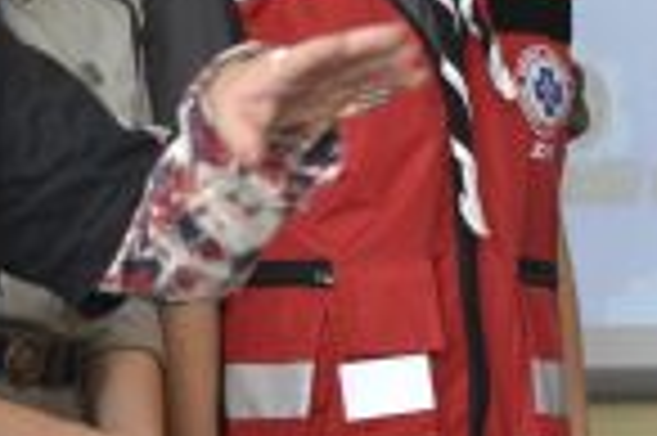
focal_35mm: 236
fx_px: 4302
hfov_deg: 8.7
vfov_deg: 5.8
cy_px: 207
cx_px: -63
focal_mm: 36
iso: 640
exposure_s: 1/160
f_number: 4
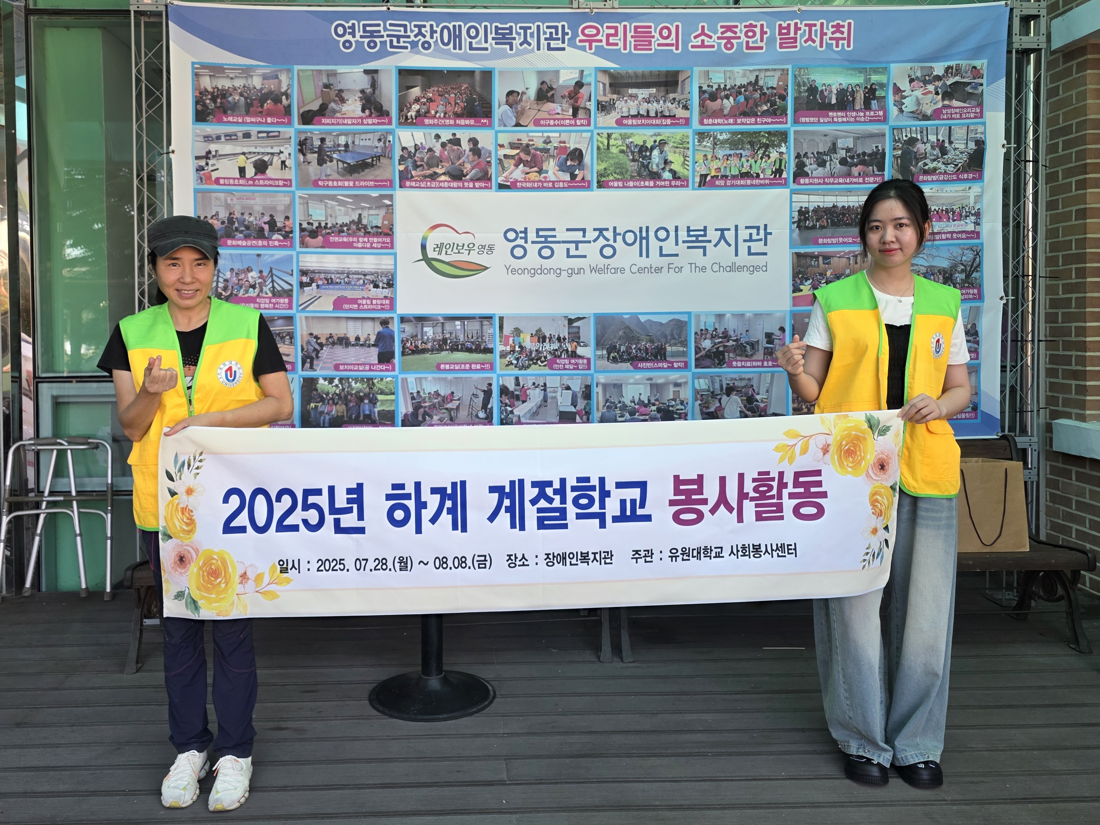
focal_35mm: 29
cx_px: 489
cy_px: 345
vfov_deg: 48.0
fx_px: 922
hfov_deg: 61.5
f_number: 1.7
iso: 40
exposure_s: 1/120
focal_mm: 6.3
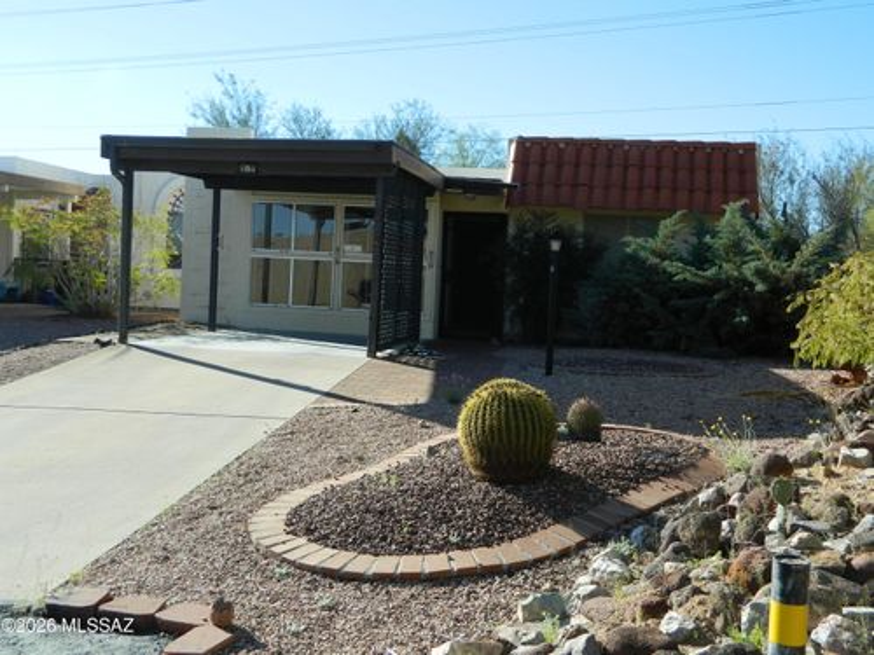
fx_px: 1035
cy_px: 328
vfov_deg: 35.1
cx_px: 437
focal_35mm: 41
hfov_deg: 45.8
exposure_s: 1/500
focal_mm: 7.3
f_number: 3.5
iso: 80
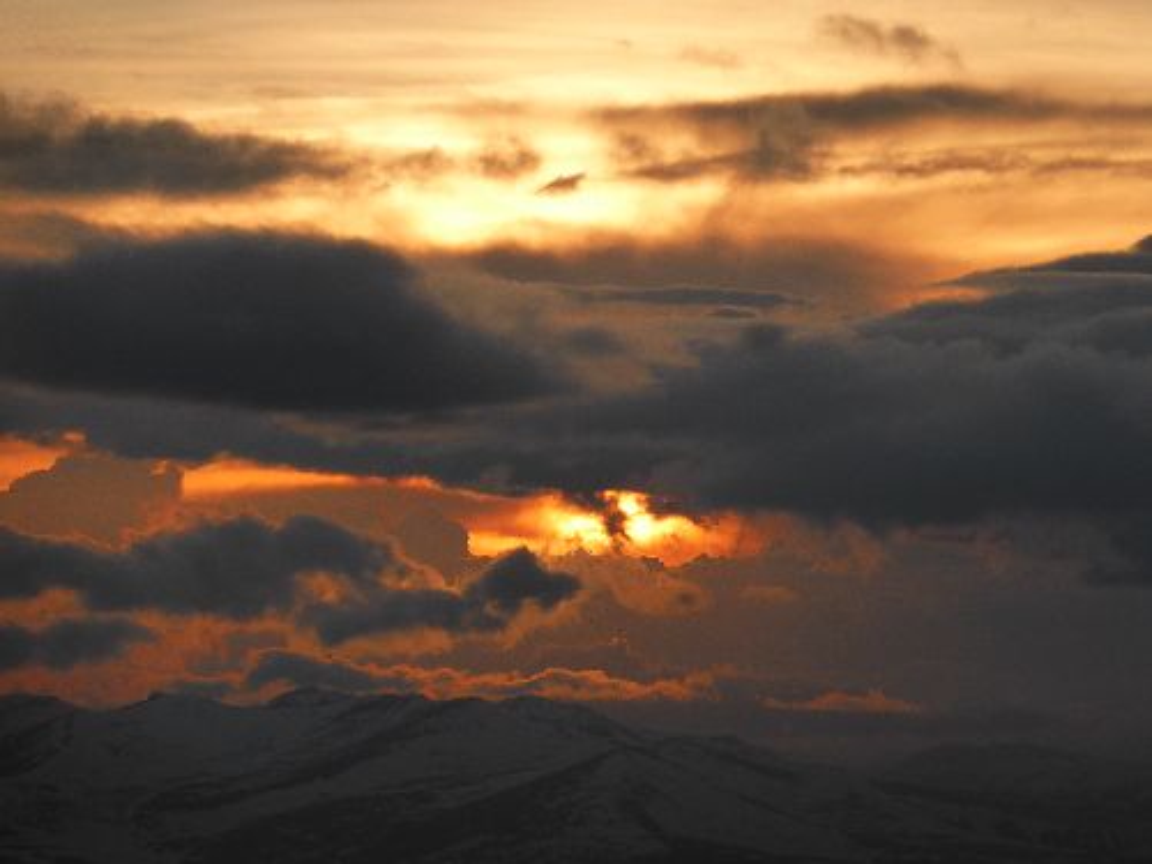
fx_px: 8287
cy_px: 432
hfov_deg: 8.0
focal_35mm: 249
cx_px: 576
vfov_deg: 6.0
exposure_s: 1/400
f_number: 5.7
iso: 160
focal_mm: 44.4
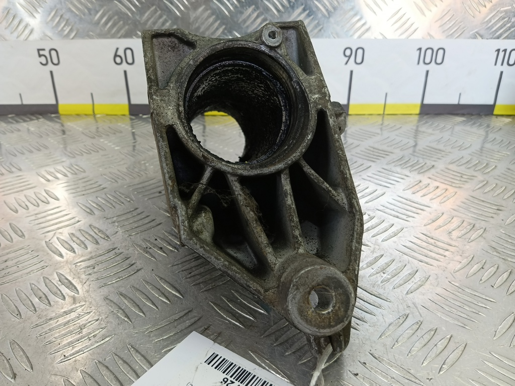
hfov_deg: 73.9
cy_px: 193
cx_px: 258
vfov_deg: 58.9
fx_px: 342
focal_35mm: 23
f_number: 1.6
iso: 113
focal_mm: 4.11
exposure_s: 1/50
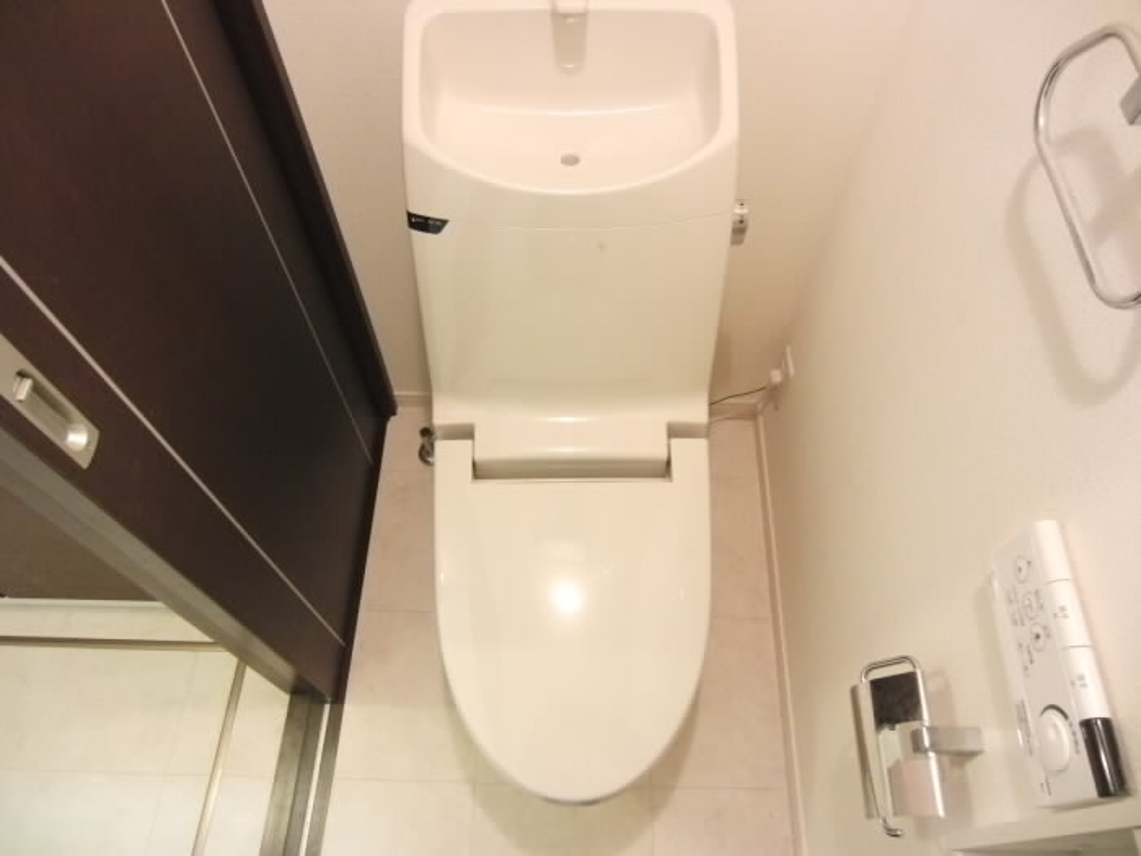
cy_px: 428
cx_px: 570
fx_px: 791
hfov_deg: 71.6
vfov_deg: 56.8
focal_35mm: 24
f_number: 3.2
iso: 800
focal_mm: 4.3
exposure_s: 1/25
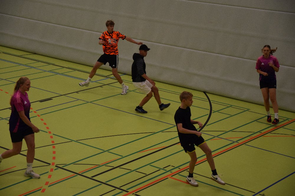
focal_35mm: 78
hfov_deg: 26.0
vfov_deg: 17.5
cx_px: 148
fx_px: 639
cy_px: 98
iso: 2200
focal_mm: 52
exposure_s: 1/500
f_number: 3.8
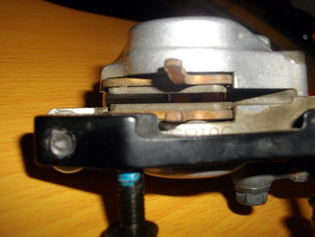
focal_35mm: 39
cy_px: 118
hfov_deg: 47.9
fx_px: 355
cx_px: 158
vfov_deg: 36.8
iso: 200
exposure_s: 1/60
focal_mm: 7.1
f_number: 3.2
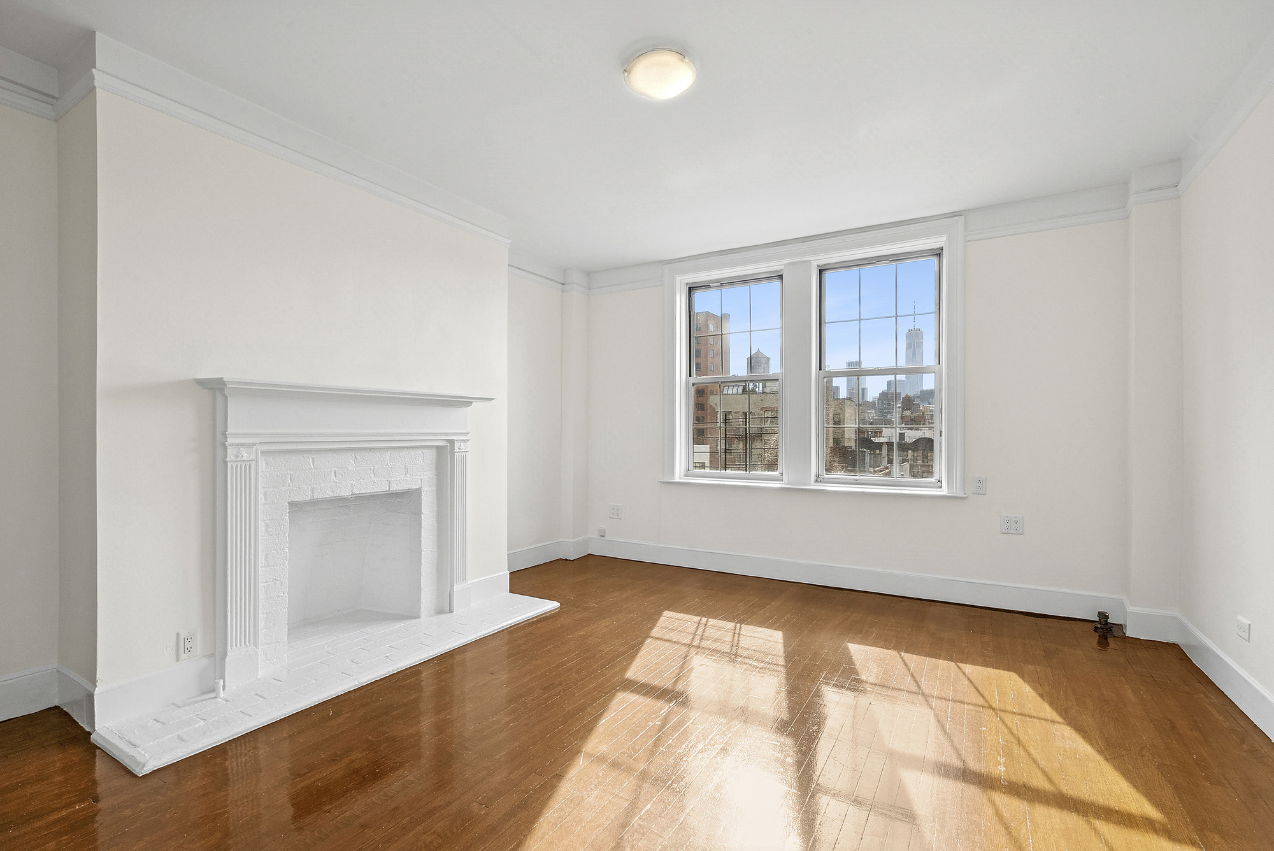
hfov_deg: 96.7
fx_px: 567
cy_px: 426
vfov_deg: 73.8
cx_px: 637
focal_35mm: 16
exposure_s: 1/80
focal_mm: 16
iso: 800
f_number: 16
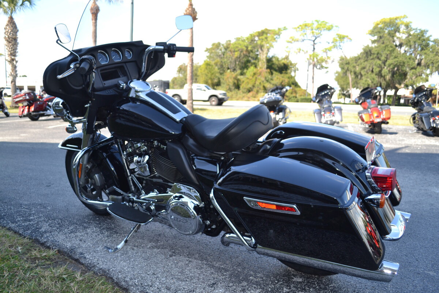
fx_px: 366
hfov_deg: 61.9
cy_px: 146
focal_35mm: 30
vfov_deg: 43.6
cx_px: 220
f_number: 4.5
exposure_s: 1/200
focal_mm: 20
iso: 100
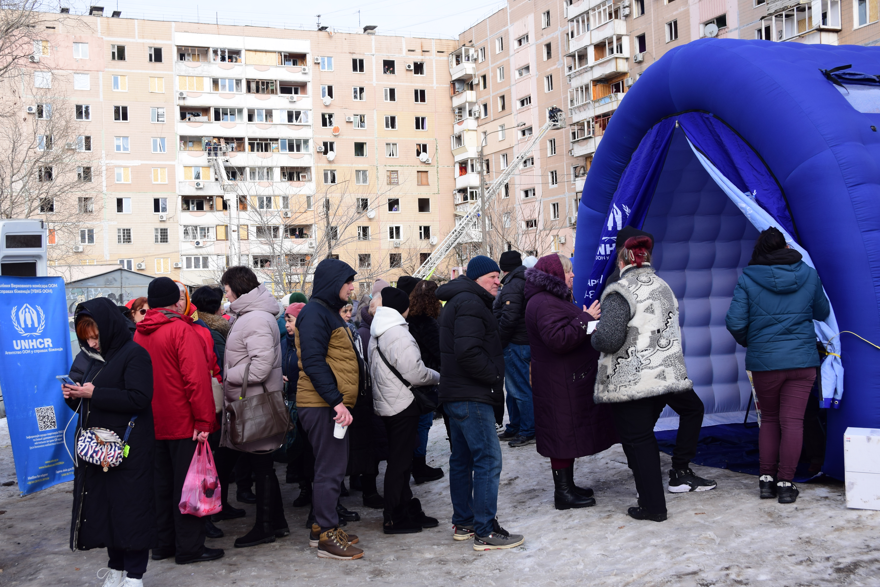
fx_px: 1027
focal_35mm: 42
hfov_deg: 46.4
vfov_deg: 31.9
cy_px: 271
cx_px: 411
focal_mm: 26
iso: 100
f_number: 5.6
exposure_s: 1/250
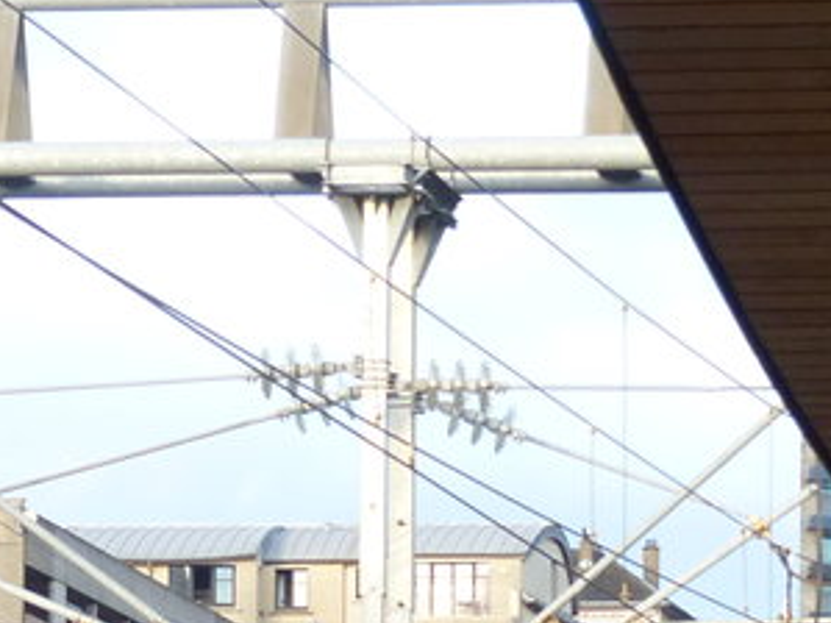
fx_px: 10511
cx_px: -164
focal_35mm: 438
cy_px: 1232
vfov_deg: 3.4
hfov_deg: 4.5
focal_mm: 19.6
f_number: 4
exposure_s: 1/160
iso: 200
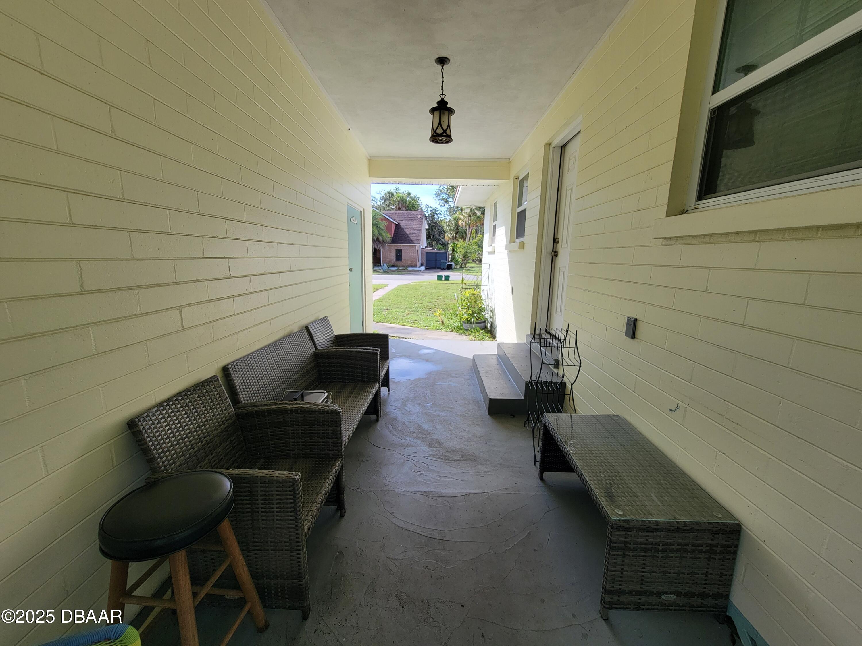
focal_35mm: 13
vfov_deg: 89.9
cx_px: 431
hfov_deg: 106.2
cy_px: 323
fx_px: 324
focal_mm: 2.2
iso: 50
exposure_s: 1/299
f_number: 2.2
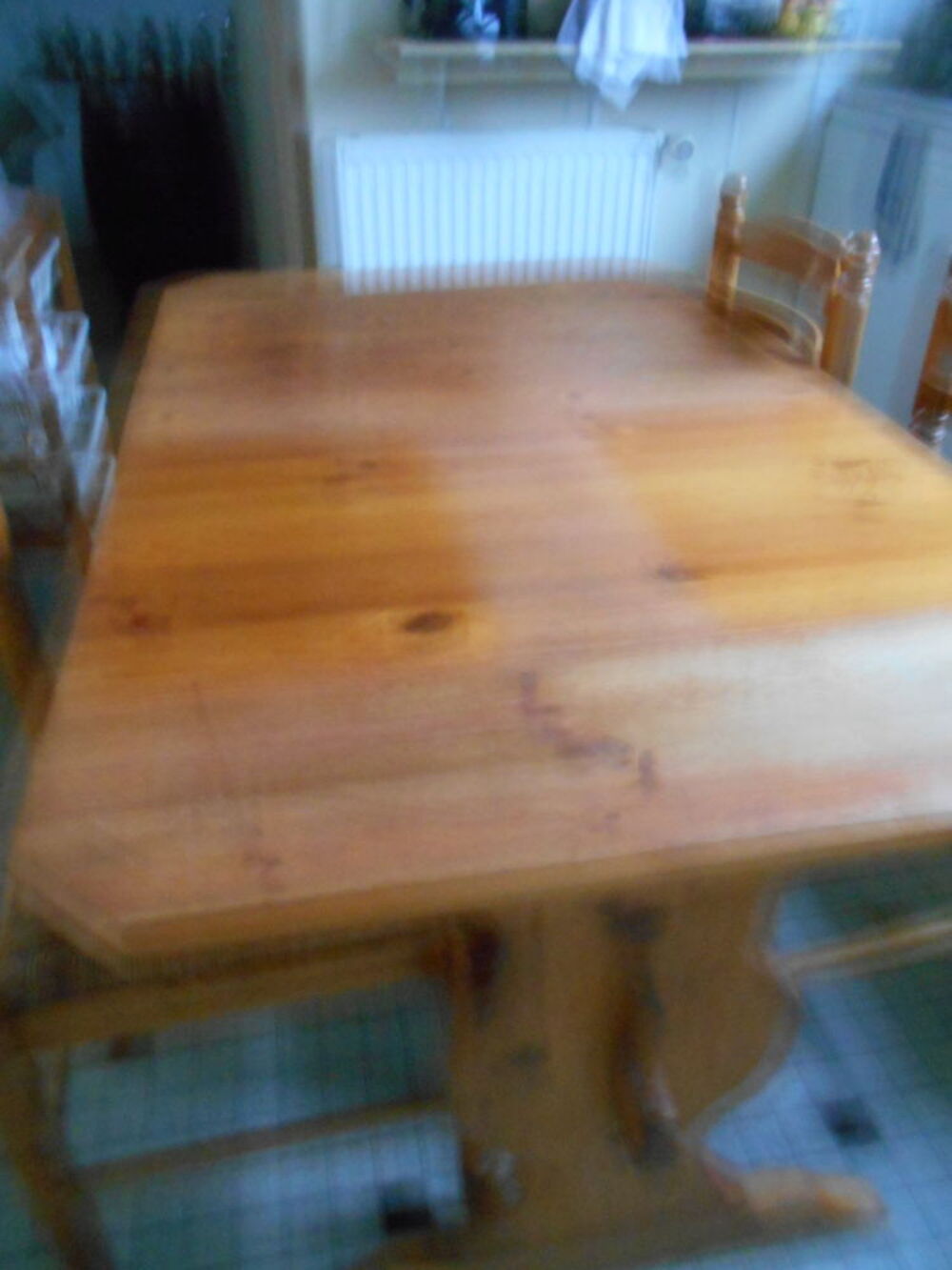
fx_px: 953
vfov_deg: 67.3
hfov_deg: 53.1
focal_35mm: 26
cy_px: 635
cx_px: 476
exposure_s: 1/1.6
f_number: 3.2
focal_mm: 4.6
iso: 800
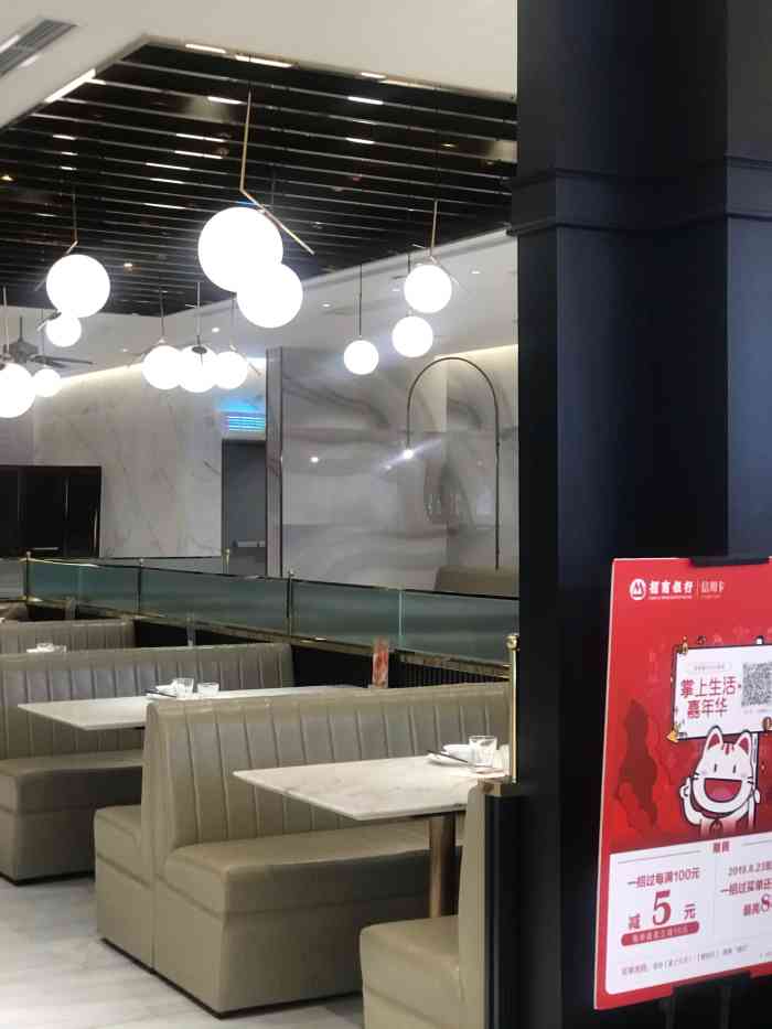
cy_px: 514
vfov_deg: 33.8
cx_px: 386
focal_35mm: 57
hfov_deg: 25.7
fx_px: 1695
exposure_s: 1/50
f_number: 2.8
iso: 250
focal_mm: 6.6
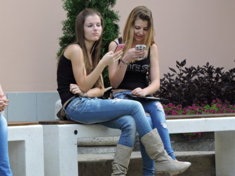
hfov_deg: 9.0
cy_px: 88
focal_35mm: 220
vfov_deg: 6.8
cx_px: 118
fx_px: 1494
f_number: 5.3
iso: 160
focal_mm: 39.4
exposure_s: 1/60
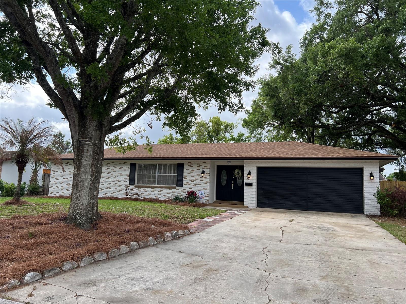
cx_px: 203
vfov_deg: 53.1
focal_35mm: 26
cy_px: 152
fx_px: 305
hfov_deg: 67.3
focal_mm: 5.7
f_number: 1.5
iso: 50
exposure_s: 1/1669
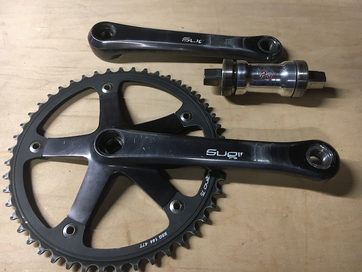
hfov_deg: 61.7
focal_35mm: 29
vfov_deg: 48.2
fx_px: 303
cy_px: 136
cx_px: 181
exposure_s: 1/30
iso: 100
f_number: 2.2
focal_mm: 4.15
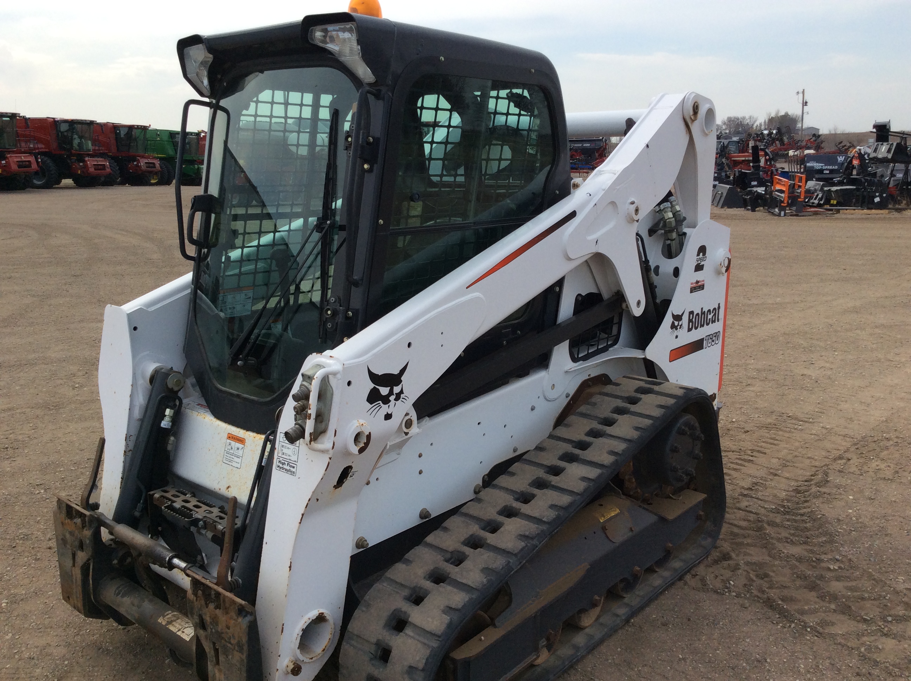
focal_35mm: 32
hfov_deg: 56.9
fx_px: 841
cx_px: 456
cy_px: 340
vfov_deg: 44.1
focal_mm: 3.3
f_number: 2.4
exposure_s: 1/1244
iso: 32
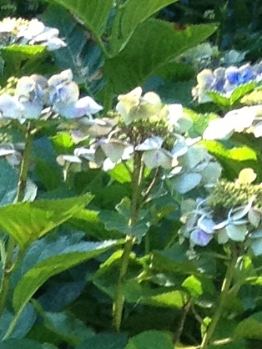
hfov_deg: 5.3
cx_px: -289
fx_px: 2752
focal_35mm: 273
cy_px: 979
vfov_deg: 6.7
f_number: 2.4
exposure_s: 1/120
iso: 100
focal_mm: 4.28
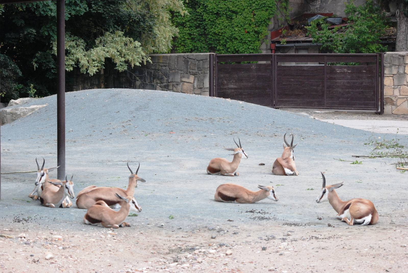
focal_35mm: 123
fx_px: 1396
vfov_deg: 11.2
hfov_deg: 16.6
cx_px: 204
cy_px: 136
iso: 1000
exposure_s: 1/1000
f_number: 8
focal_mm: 82
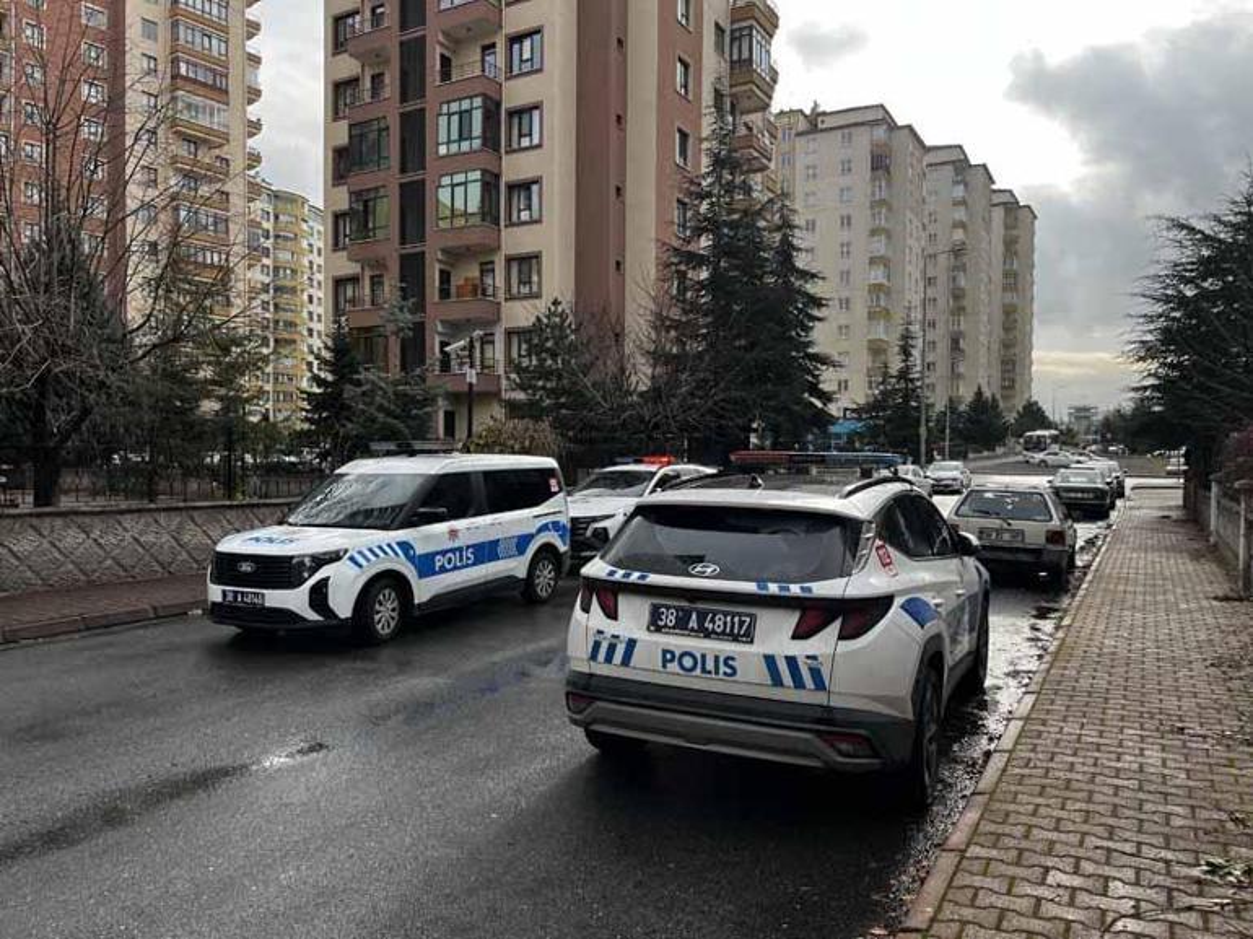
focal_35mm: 26
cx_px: 626
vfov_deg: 53.0
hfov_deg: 67.3
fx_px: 941
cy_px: 470
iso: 50
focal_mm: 5.7
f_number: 1.5
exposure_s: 1/1000
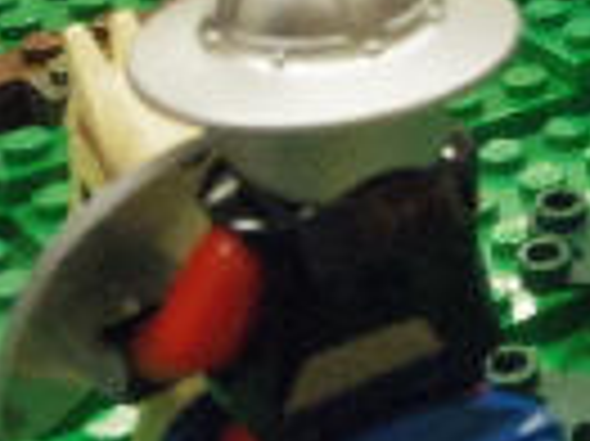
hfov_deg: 14.9
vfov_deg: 11.3
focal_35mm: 124
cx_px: 842
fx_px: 2112
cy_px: -266
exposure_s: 1/50
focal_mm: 5
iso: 1600
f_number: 6.3
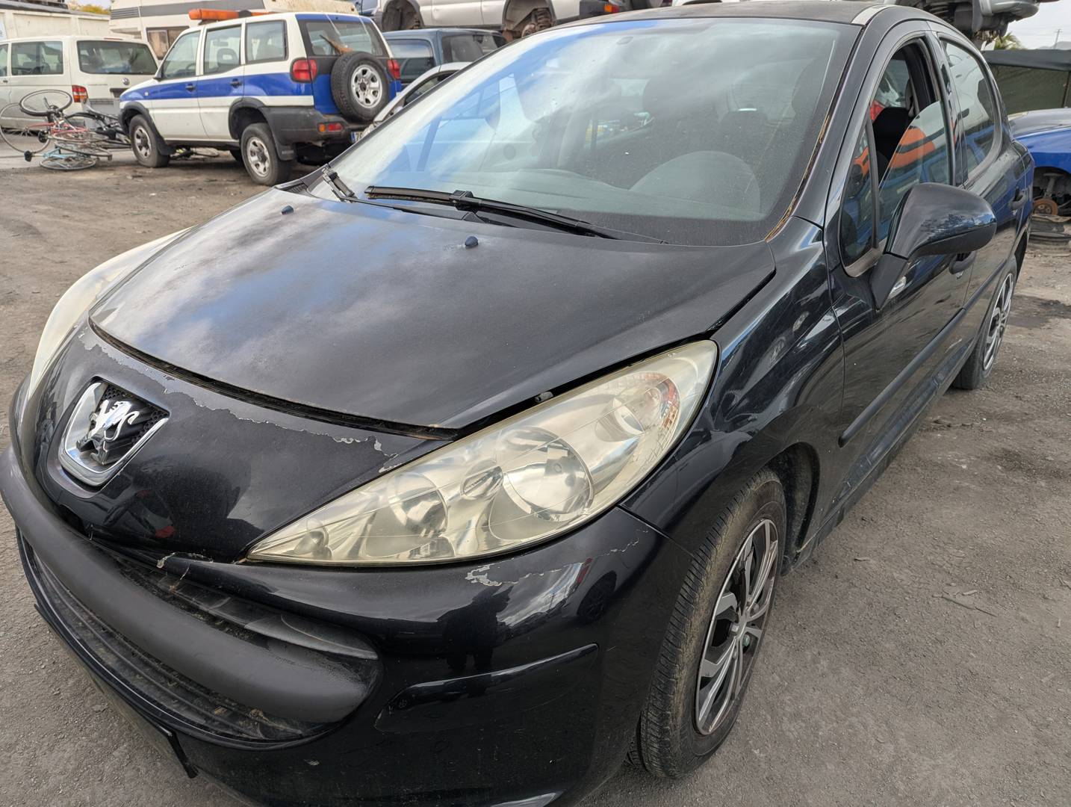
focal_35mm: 24
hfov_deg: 71.5
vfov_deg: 56.9
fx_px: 744
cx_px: 536
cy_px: 404
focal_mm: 6.81
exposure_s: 1/605
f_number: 1.85
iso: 45
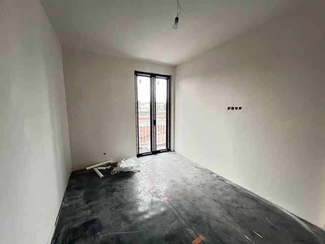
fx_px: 122
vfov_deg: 89.9
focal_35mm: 13
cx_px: 162
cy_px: 122
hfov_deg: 106.2
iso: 1000
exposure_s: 1/60
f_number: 1.8
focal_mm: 1.57
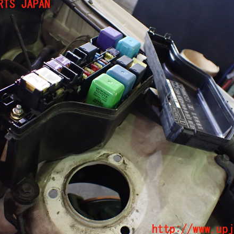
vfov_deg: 46.0
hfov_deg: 46.0
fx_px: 275
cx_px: 113
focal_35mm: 36
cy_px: 117
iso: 800
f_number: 2.3
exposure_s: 1/80
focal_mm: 5.4
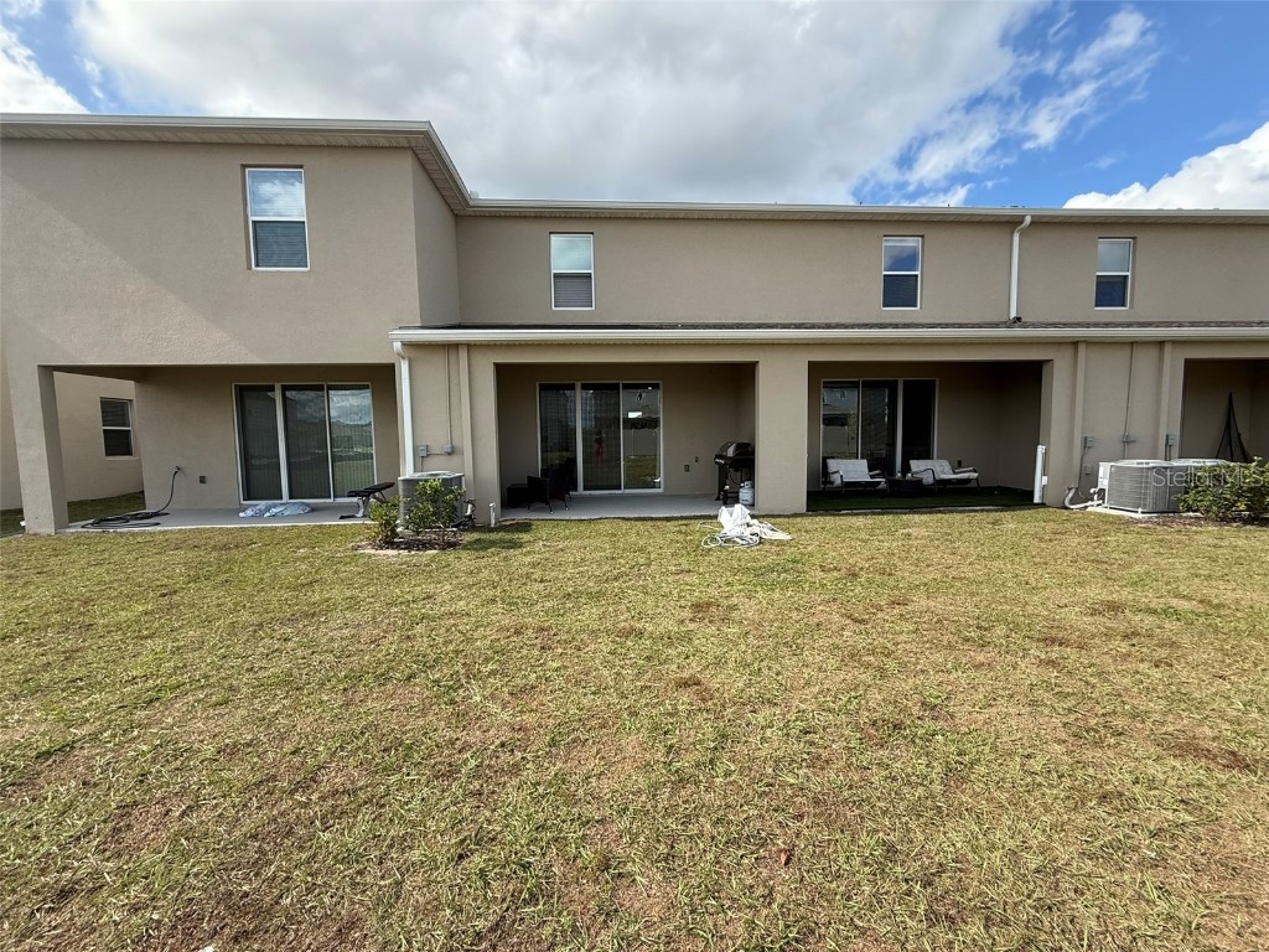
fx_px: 513
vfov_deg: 85.7
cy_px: 476
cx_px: 634
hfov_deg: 102.1
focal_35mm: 14
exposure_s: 1/985
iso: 64
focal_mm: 2.22
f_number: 2.2
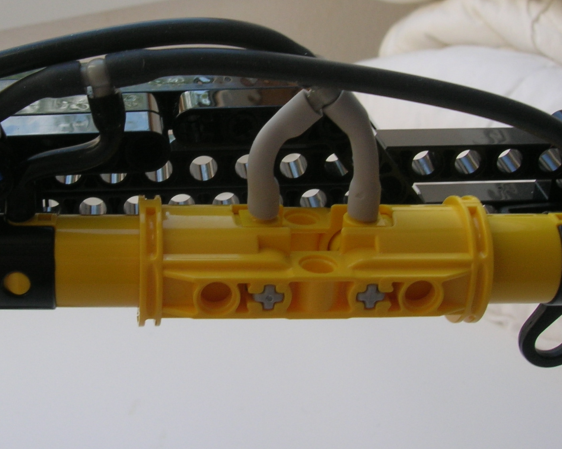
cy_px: 198
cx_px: 190
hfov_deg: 30.7
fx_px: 1015
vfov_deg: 25.0
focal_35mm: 61
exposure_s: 1/68.5
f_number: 4.9
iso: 50
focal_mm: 5.7
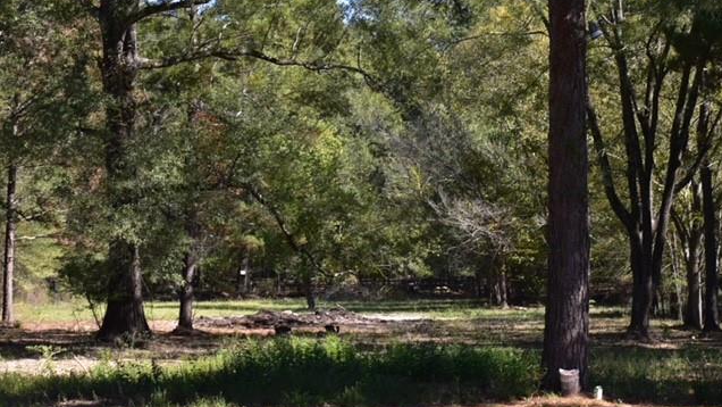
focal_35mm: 114
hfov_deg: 18.8
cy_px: 173
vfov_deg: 10.6
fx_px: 2183
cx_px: 362
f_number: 10
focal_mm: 72
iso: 400
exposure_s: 1/250
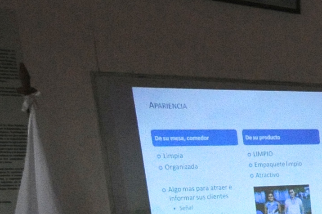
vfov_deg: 11.3
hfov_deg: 15.0
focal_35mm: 107
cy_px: 456
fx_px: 956
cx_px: 675
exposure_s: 1/500
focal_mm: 18
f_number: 5
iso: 3200
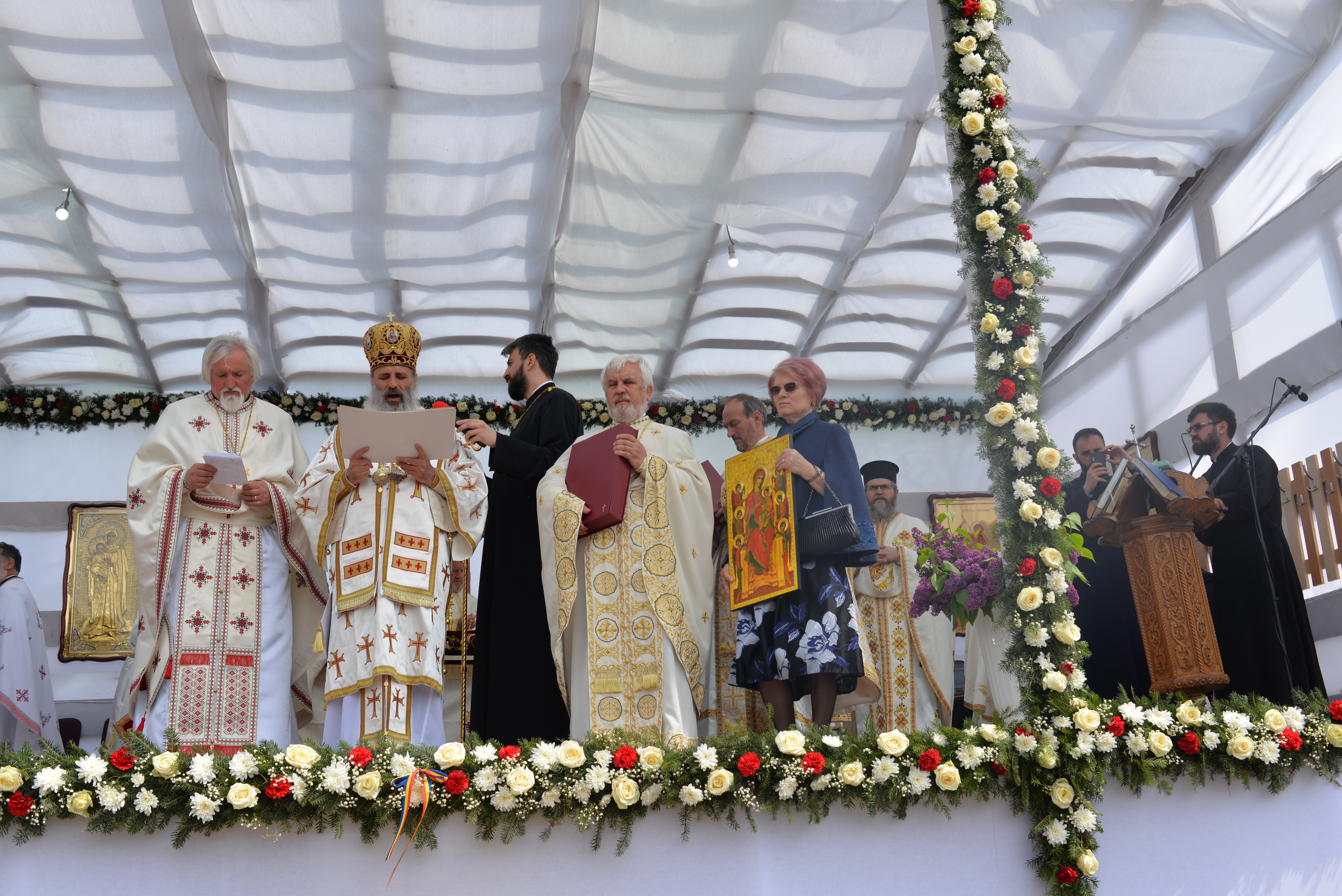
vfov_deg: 37.9
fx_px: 1305
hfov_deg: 54.4
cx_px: 671
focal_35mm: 35
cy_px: 448
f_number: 10
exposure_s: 1/400
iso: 200
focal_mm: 35
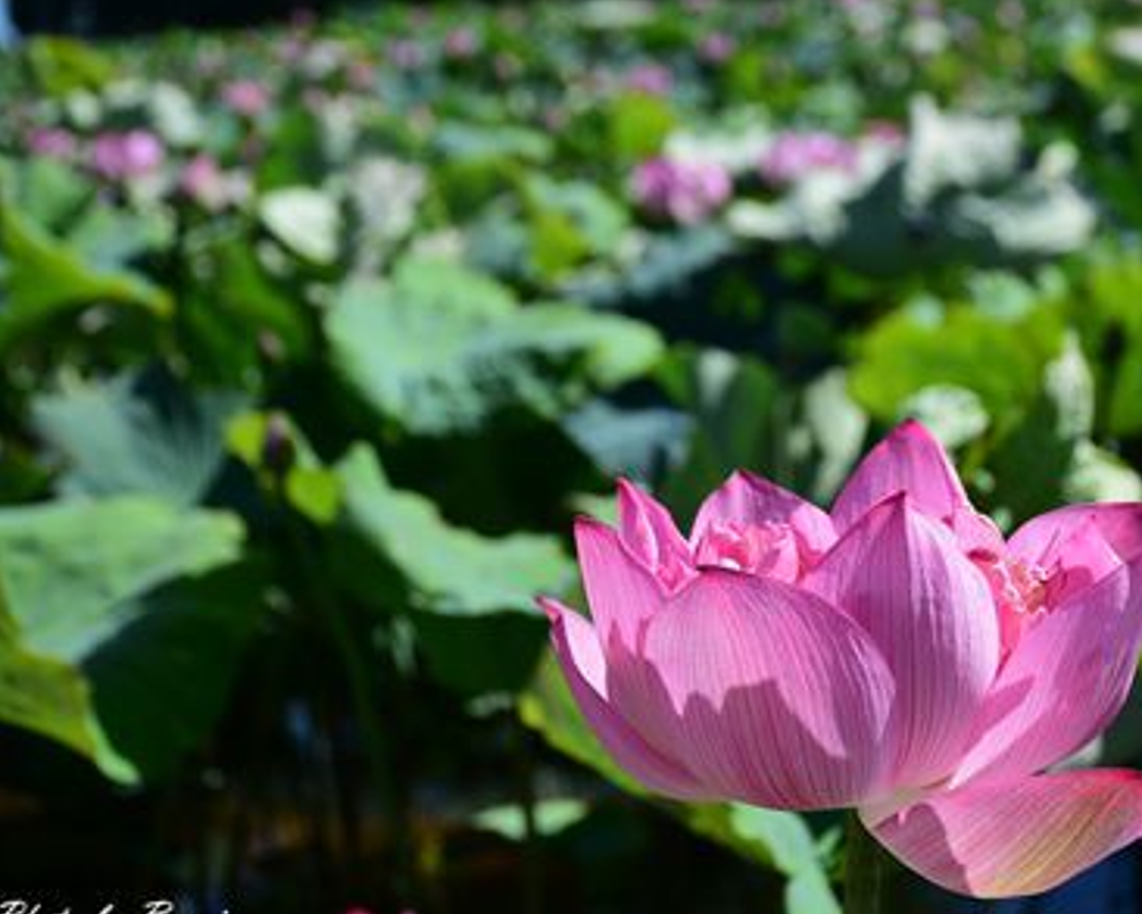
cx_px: 727
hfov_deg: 24.7
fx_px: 2603
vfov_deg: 19.9
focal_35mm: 77
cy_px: 437
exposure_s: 1/640
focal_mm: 40
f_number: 5.6
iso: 100
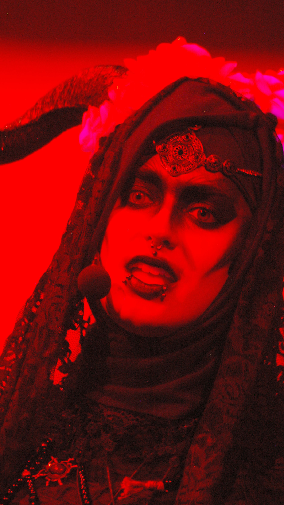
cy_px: 252
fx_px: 6320
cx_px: 128
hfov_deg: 2.6
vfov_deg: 4.6
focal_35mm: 472
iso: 3200
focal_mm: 300
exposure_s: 1/15
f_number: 5.6
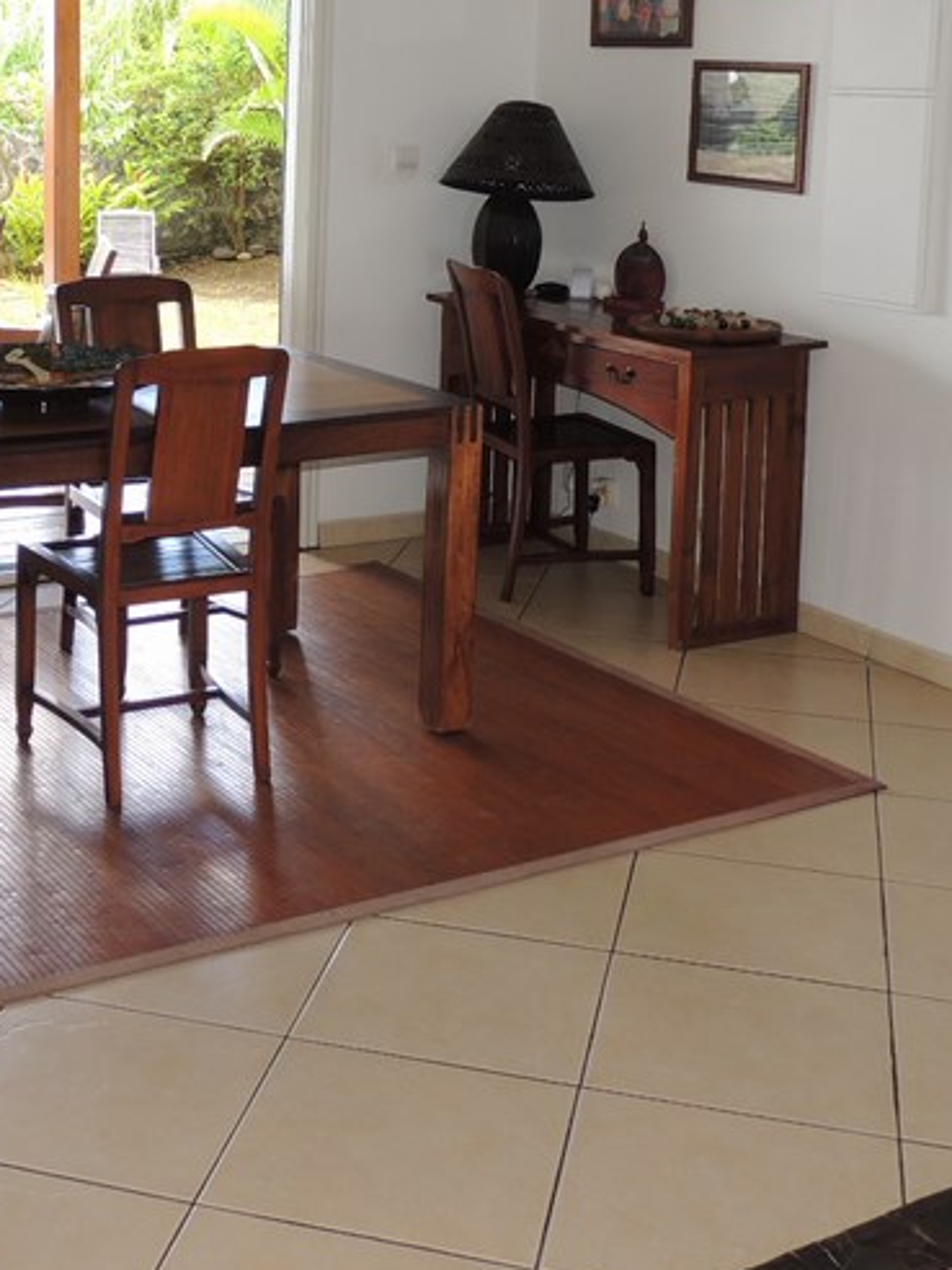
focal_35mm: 50
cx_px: 255
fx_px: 1833
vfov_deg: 37.2
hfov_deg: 28.7
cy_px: 310
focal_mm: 4.3
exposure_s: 1/40
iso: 100
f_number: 3
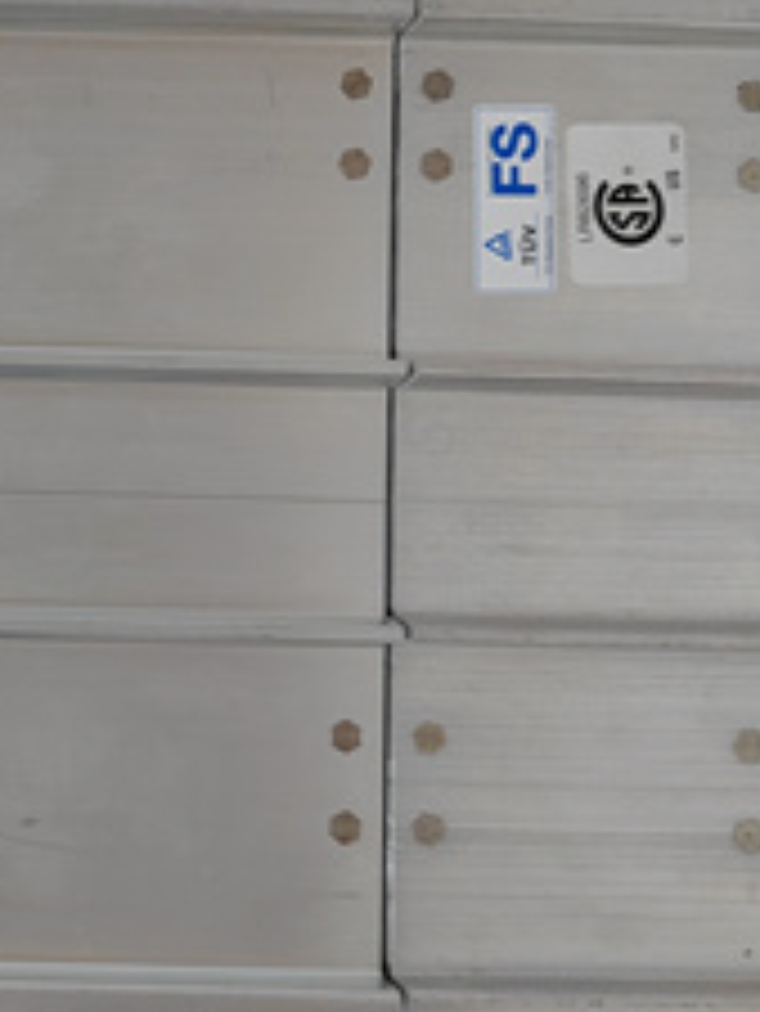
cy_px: 484
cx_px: -238
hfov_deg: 24.7
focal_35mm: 51
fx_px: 1492
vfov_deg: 37.5
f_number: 1.9
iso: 822
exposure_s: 1/50
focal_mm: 5.52
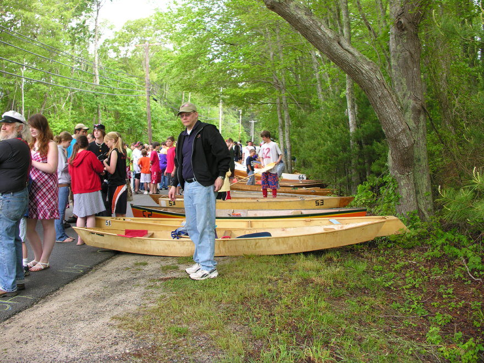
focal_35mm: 35
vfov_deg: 40.7
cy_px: 182
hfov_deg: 52.6
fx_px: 489
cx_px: 242
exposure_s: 1/46.4
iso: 50
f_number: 3.6
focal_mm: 8.9
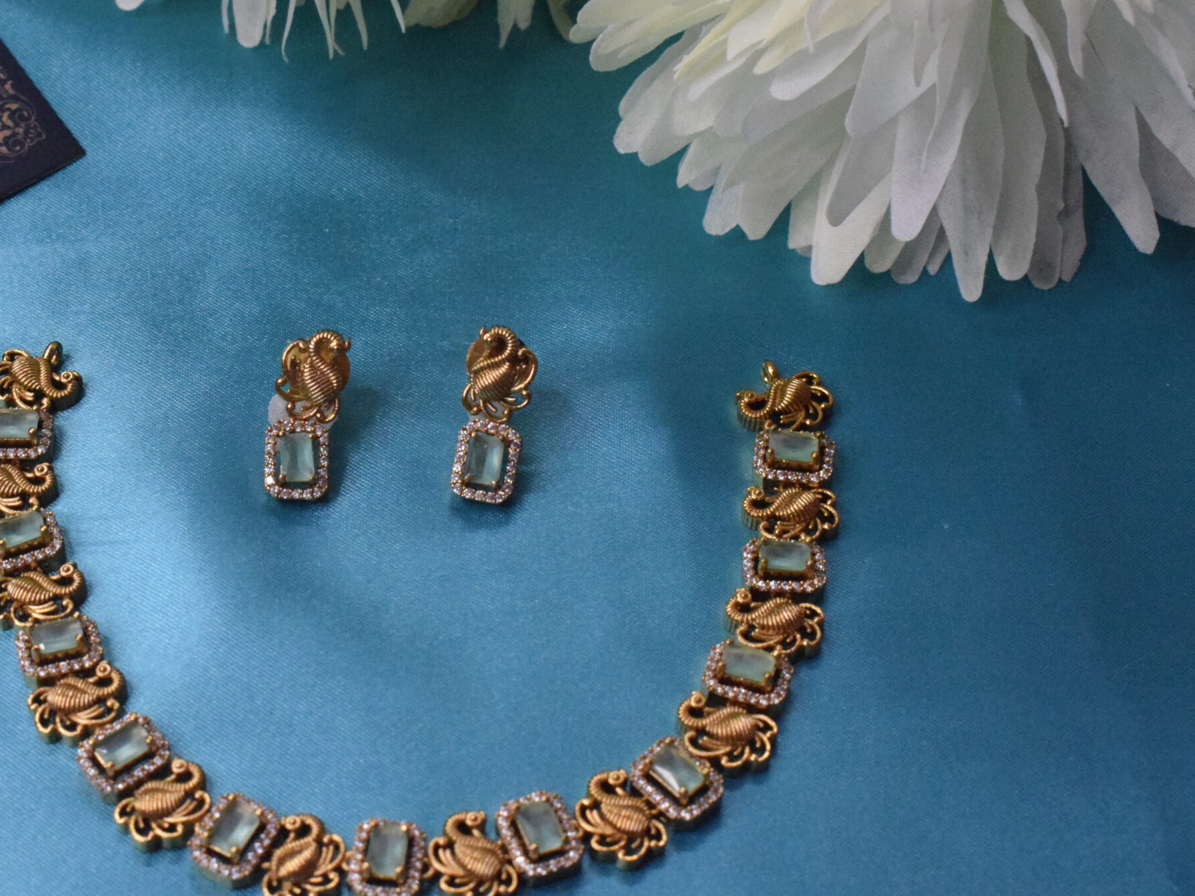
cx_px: 353
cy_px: 439
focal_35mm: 78
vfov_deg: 18.9
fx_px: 2693
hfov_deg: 24.8
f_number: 11
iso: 6400
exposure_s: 1/60
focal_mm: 38
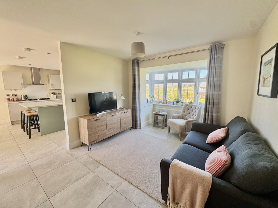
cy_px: 104
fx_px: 112
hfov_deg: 102.1
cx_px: 139
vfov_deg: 85.7
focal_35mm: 14
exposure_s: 1/99
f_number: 2.2
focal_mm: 2.22
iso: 80
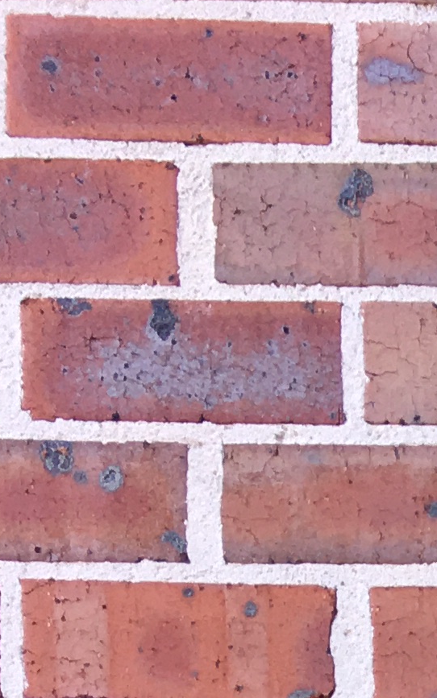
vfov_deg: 12.2
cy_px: 1574
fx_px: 2724
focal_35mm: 143
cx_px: 1207
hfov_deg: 8.1
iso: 25
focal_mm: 4.15
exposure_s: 1/102
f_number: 2.2
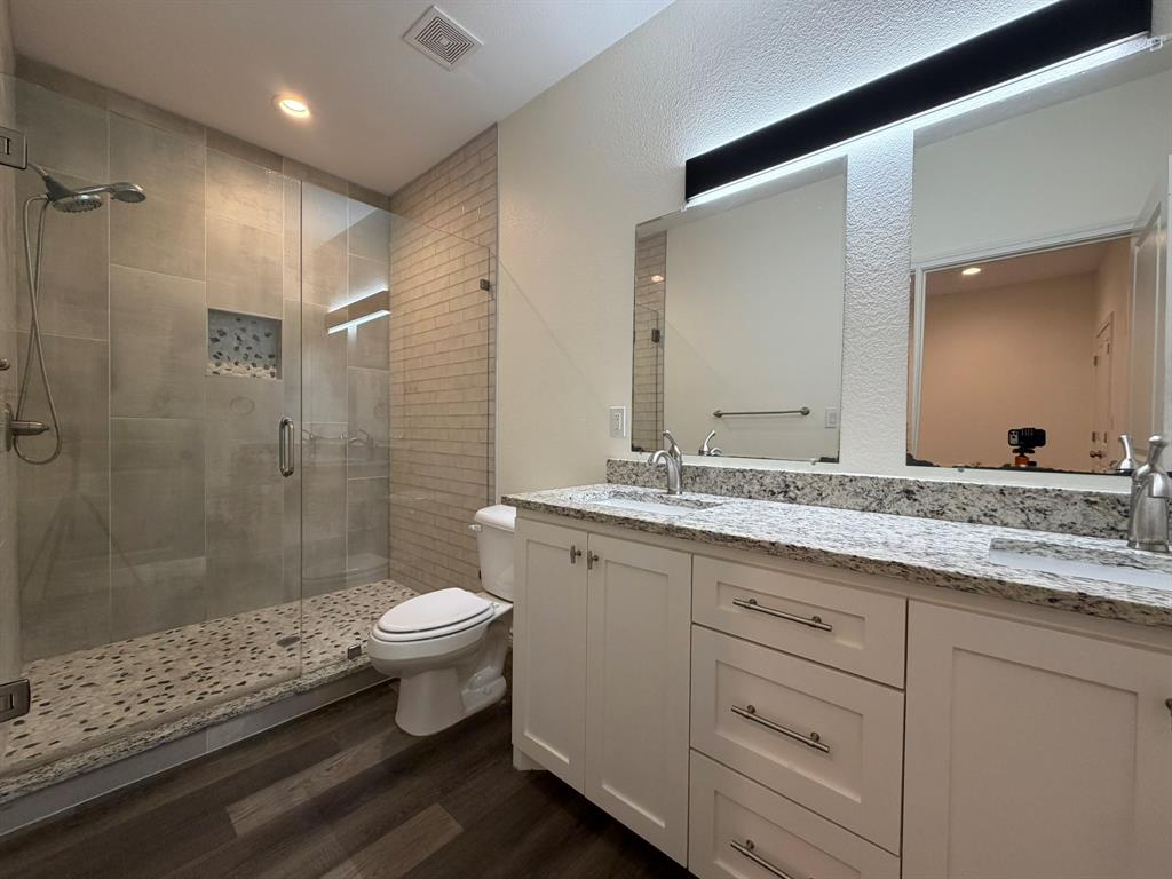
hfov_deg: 102.1
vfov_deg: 85.7
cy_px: 440
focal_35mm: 14
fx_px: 474
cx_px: 586
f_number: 2.2
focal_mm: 2.22
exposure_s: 1/120
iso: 200
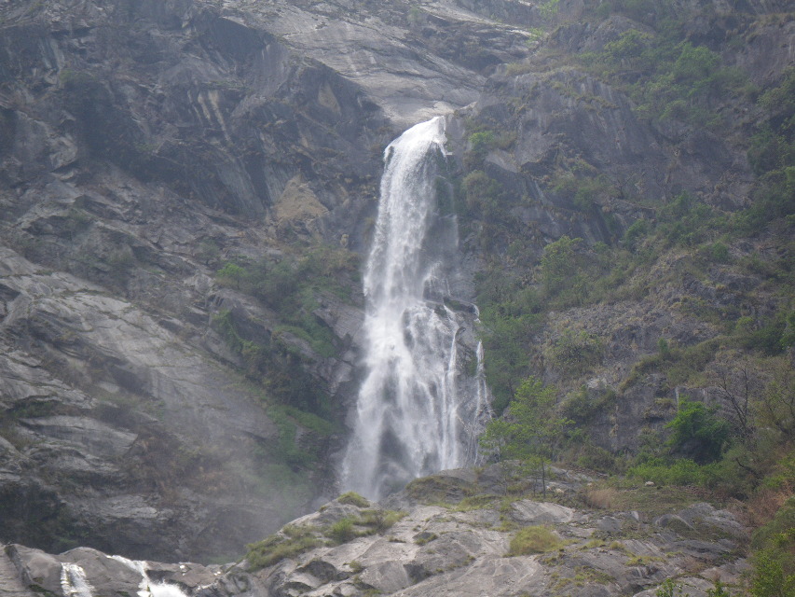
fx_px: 2641
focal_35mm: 115
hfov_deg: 17.1
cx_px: 398
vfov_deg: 12.9
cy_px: 298
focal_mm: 20.6
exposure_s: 1/160
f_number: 5.2
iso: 80
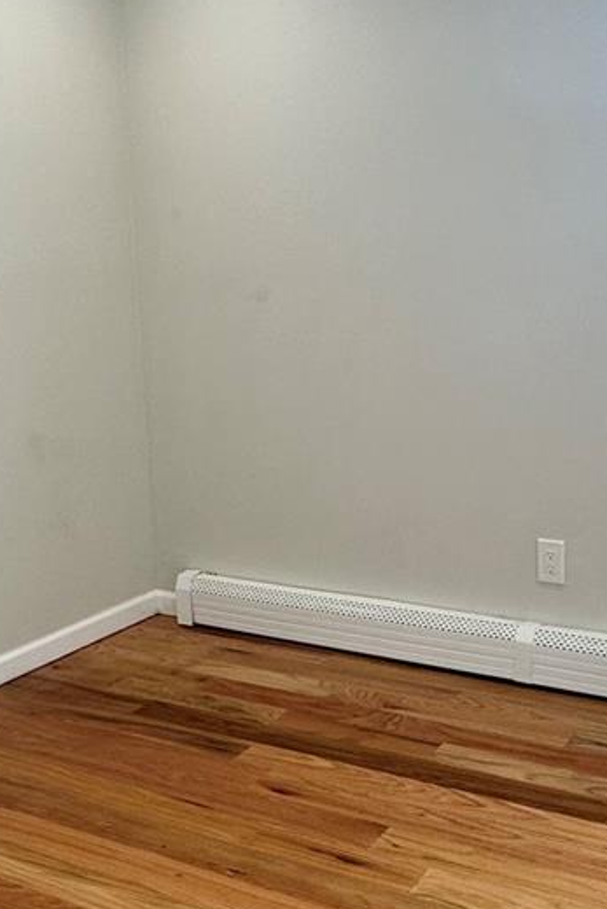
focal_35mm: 43
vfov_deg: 45.3
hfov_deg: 31.0
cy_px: 400
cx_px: 395
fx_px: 1087
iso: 80
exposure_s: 1/120
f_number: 2.2
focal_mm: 2.22
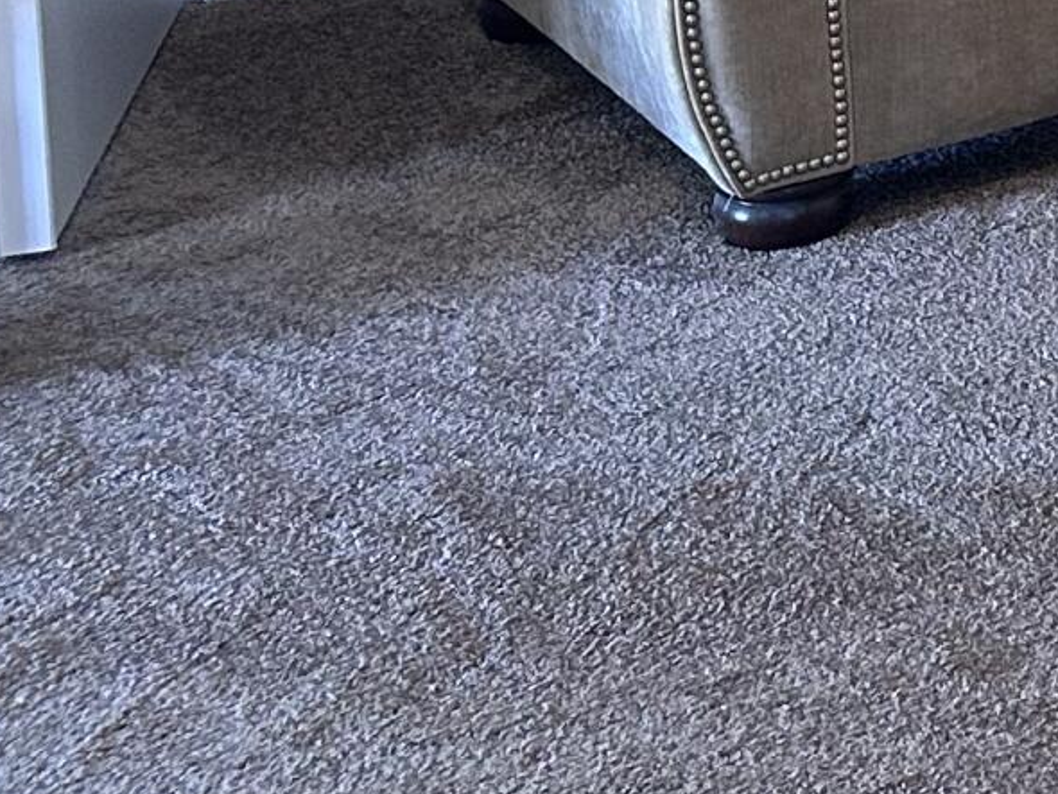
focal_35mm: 122
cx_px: 2523
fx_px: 3730
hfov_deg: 12.6
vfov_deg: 10.8
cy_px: -927
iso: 125
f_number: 1.78
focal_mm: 6.86
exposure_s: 1/60
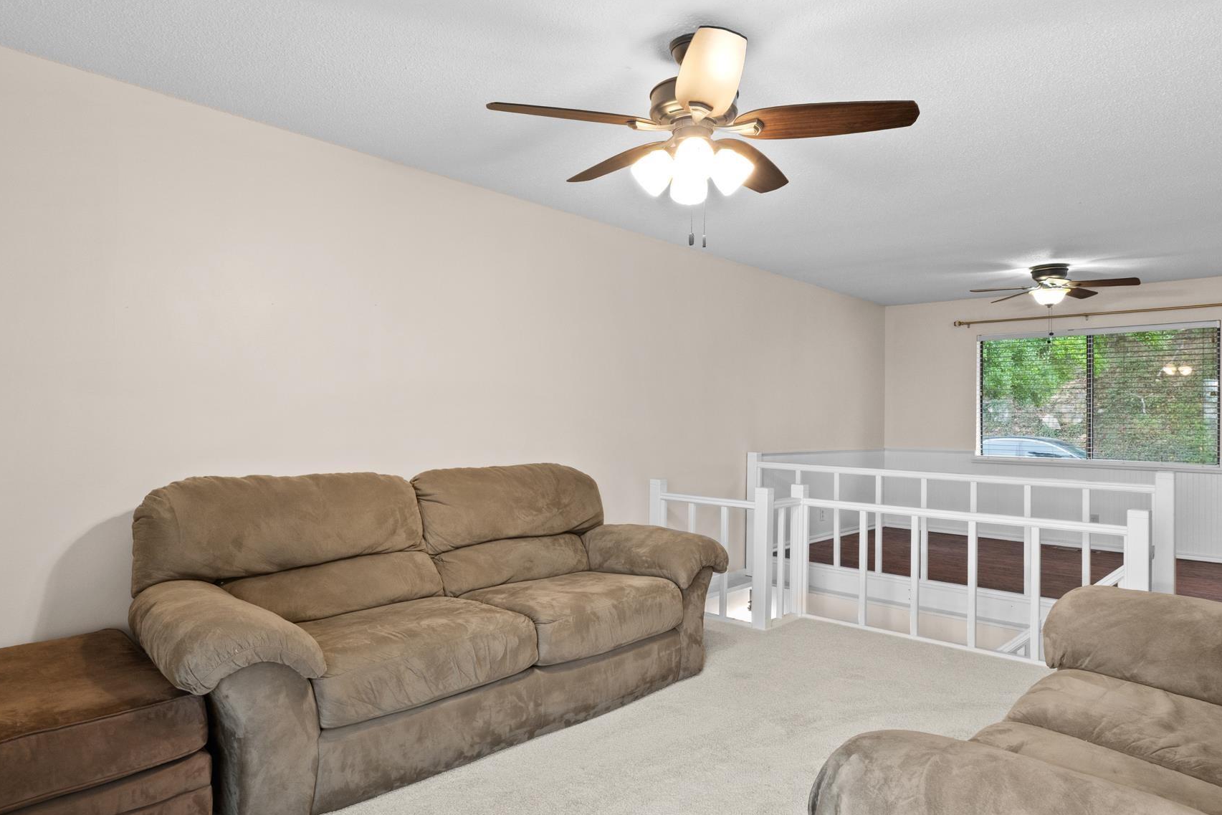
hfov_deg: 78.5
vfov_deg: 57.2
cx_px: 577
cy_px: 440
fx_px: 747
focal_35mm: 22
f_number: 9
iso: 200
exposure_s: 2.5
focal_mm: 10
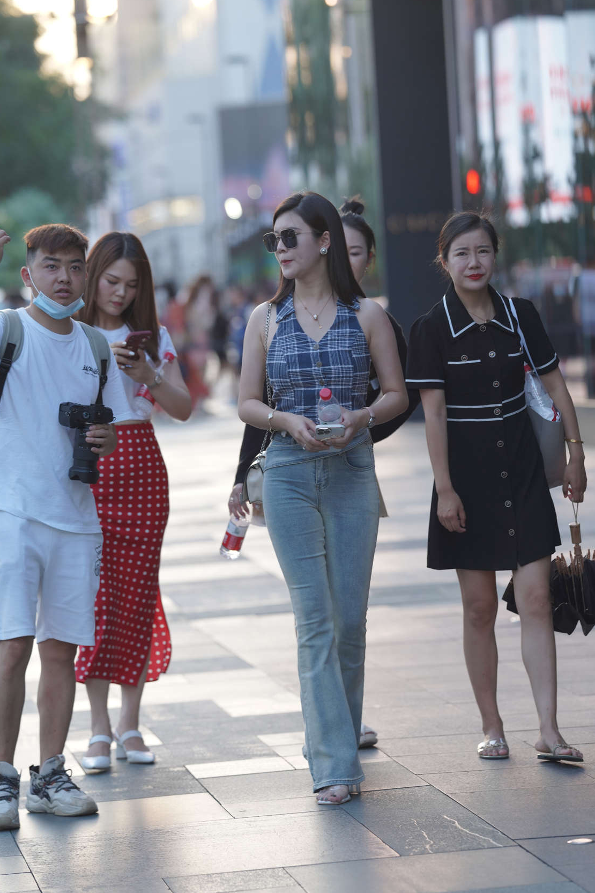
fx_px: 3618
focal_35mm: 146
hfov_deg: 9.4
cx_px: 315
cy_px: 467
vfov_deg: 14.1
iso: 500
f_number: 2.8
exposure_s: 1/400
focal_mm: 135
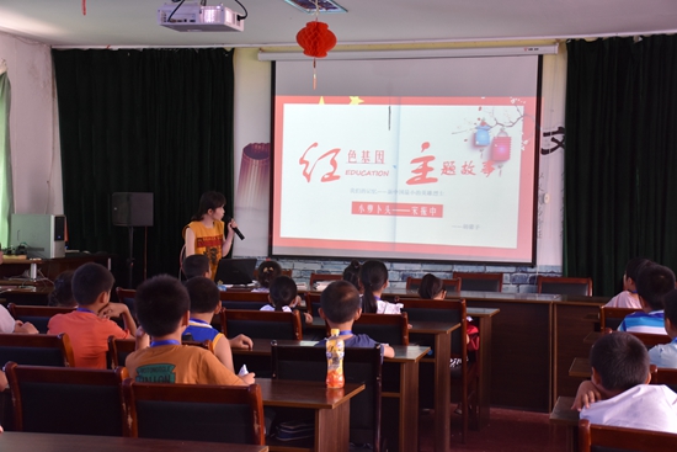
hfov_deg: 33.4
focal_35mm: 60
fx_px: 1129
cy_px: 226
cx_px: 338
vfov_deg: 22.6
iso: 800
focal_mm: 40
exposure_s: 1/60
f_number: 4.5
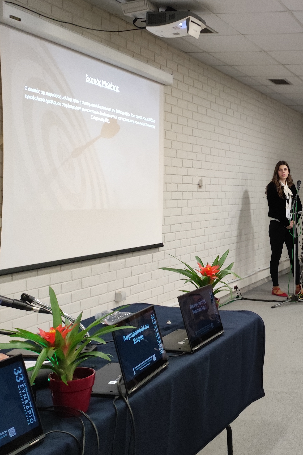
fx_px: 581
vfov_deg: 42.7
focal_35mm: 46
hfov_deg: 27.2
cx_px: 321
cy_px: 218
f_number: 1.79
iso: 659
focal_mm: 4.7
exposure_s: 1/50
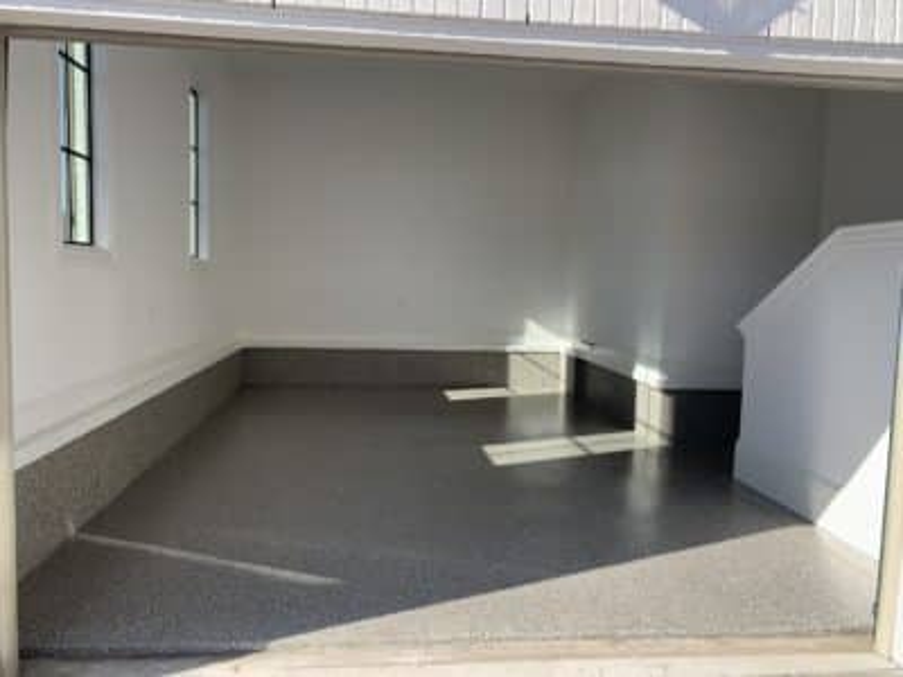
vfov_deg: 53.1
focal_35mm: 26
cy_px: 338
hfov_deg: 67.3
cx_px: 452
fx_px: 678
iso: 25
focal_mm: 4.25
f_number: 1.8
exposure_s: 1/871
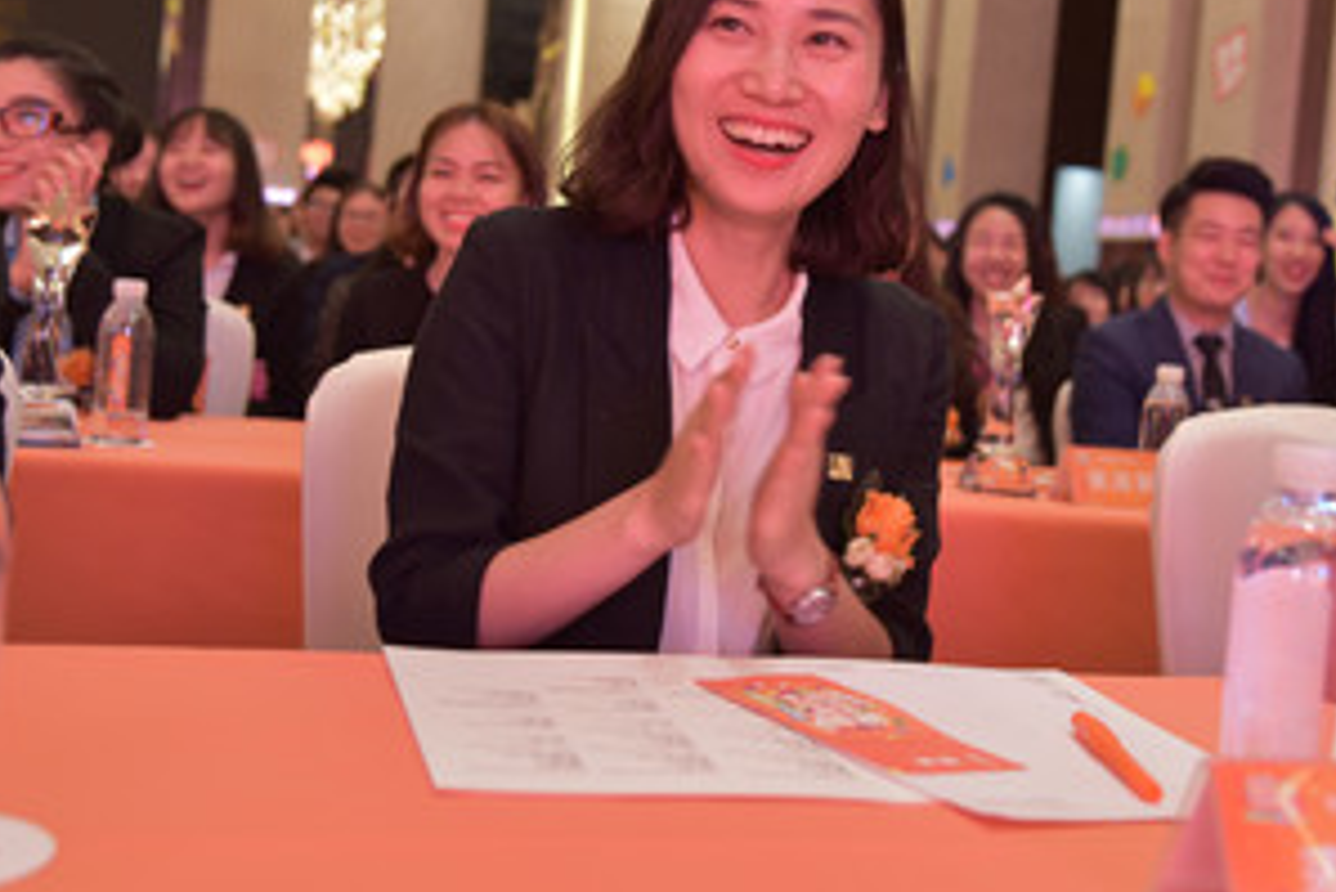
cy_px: 312
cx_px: 744
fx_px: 1893
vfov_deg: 26.4
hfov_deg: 38.8
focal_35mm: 51
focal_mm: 38
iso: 1000
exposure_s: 1/60
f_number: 4
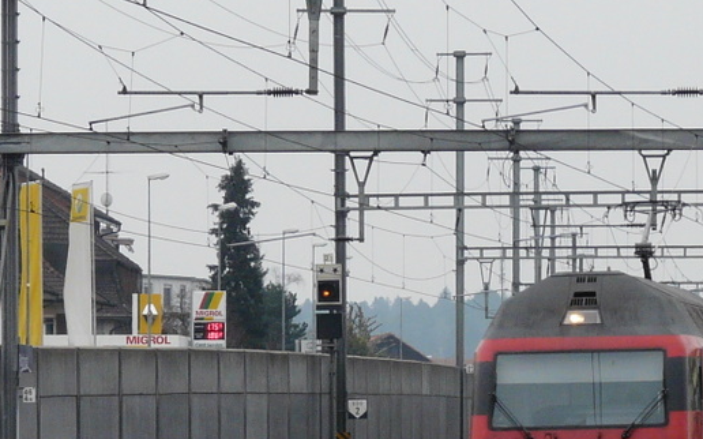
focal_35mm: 247
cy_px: 342
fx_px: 4730
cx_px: 668
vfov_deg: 5.3
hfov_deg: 8.5
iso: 100
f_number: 5.6
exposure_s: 1/250
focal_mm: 19.7
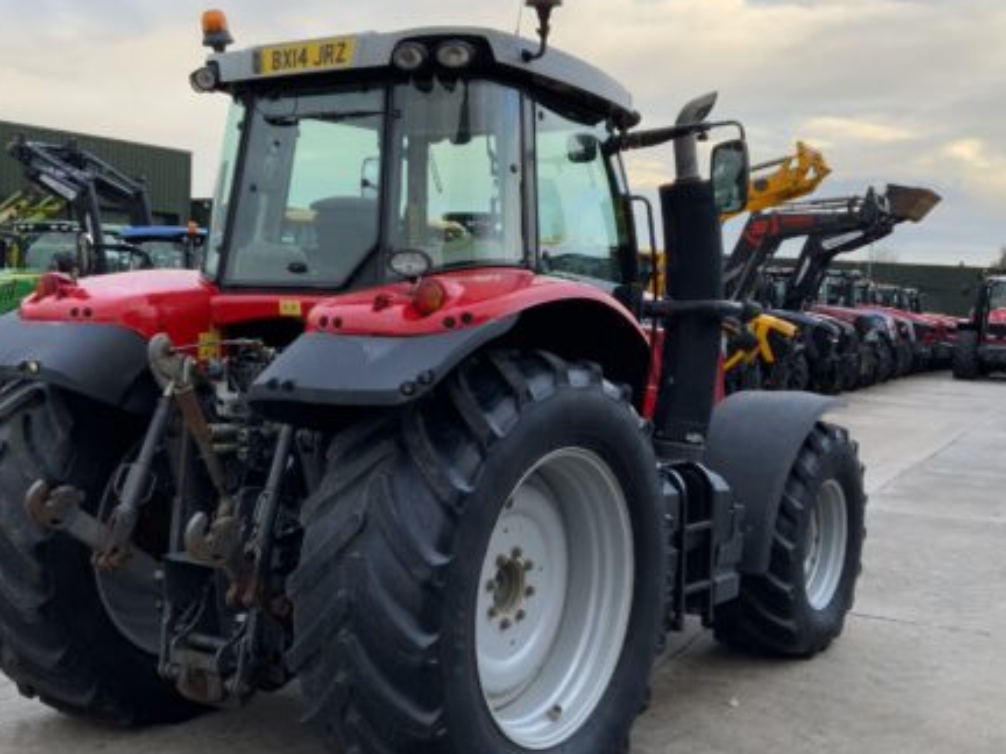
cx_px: 524
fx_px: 1250
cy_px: 421
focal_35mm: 43
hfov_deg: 43.8
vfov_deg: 33.6
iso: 20
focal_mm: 3
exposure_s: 1/122
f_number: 1.8
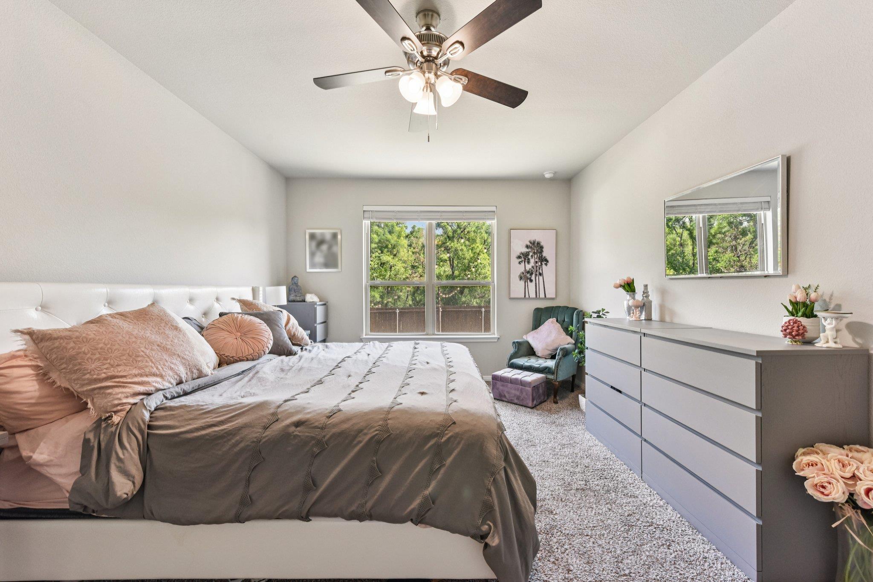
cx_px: 436
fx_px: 339
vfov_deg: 81.2
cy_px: 291
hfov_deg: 104.3
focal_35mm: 14
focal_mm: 14
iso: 280
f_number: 8
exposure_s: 1/15
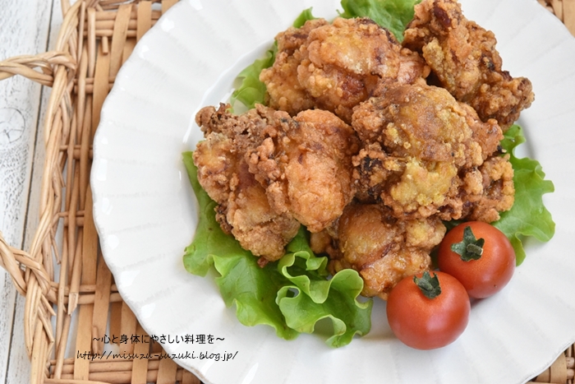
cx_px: 288
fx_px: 1438
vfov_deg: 15.2
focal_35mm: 90
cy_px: 192
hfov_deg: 22.6
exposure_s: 1/400
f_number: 10
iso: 5000
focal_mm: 60
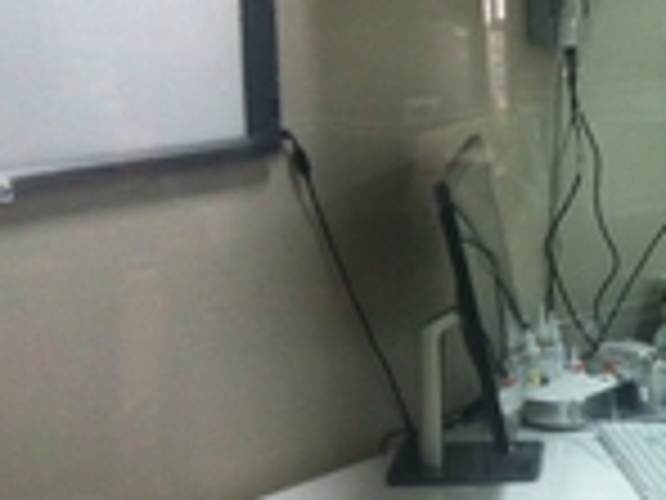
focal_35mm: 118
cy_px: 291
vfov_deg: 12.6
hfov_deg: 15.6
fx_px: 2270
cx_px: 950
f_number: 2.8
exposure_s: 1/25
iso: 100
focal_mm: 3.85
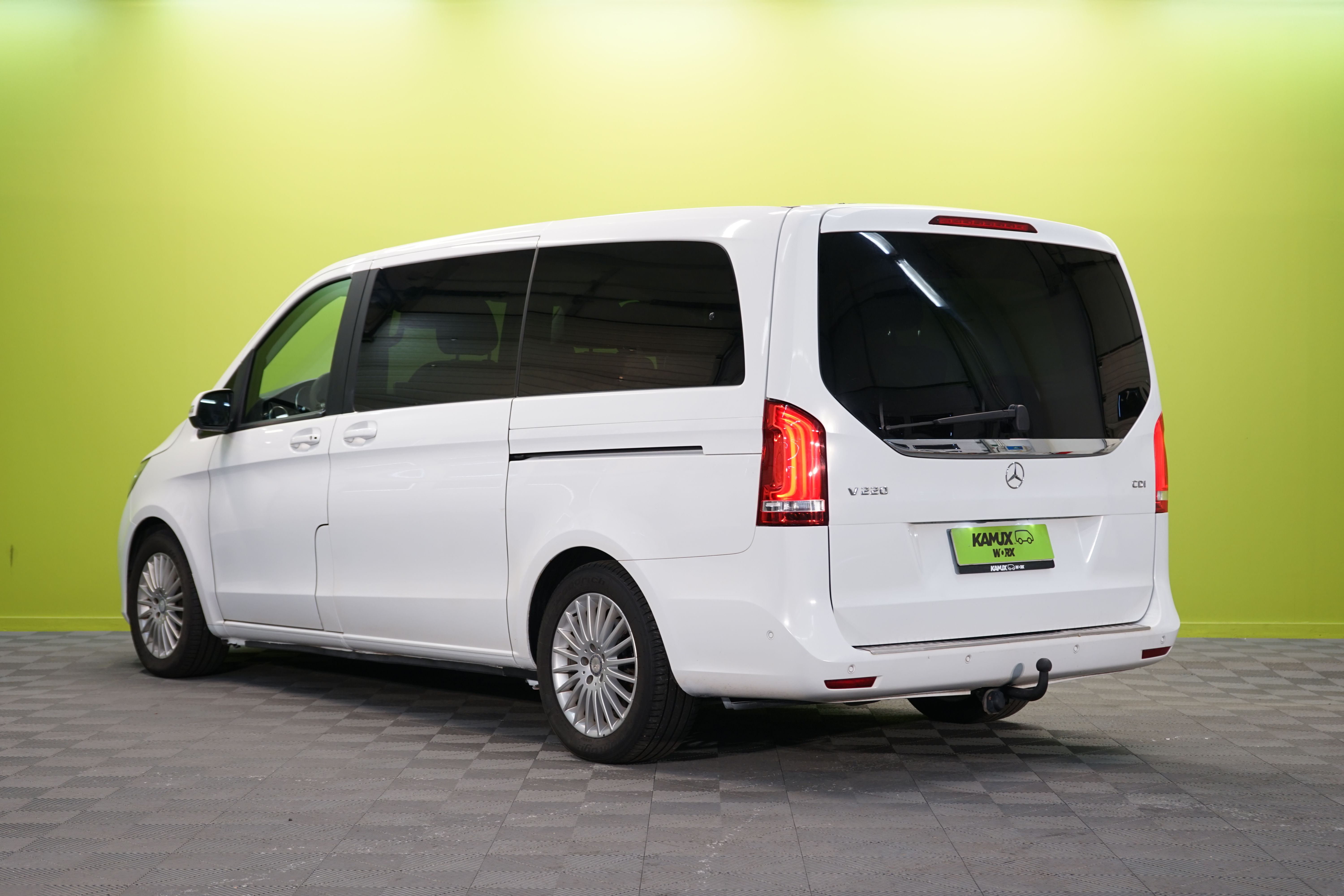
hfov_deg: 36.2
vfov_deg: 24.6
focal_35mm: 55
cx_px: 672
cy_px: 448
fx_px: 2053
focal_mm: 55
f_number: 5.6
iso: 400
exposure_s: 1/25
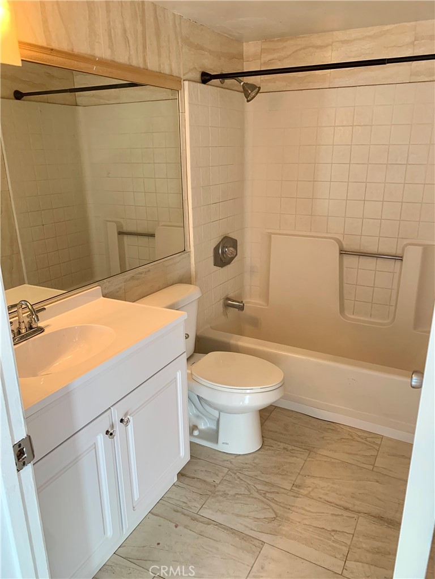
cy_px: 290
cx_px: 218
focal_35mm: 26
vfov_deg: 67.3
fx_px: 436
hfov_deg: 53.1
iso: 80
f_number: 1.8
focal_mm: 4.25
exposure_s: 1/60
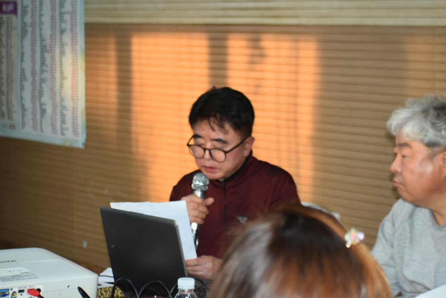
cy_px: 149
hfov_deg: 19.4
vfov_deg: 13.1
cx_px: 223
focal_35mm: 105
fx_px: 1302
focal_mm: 70
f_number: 4.5
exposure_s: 1/80
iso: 800
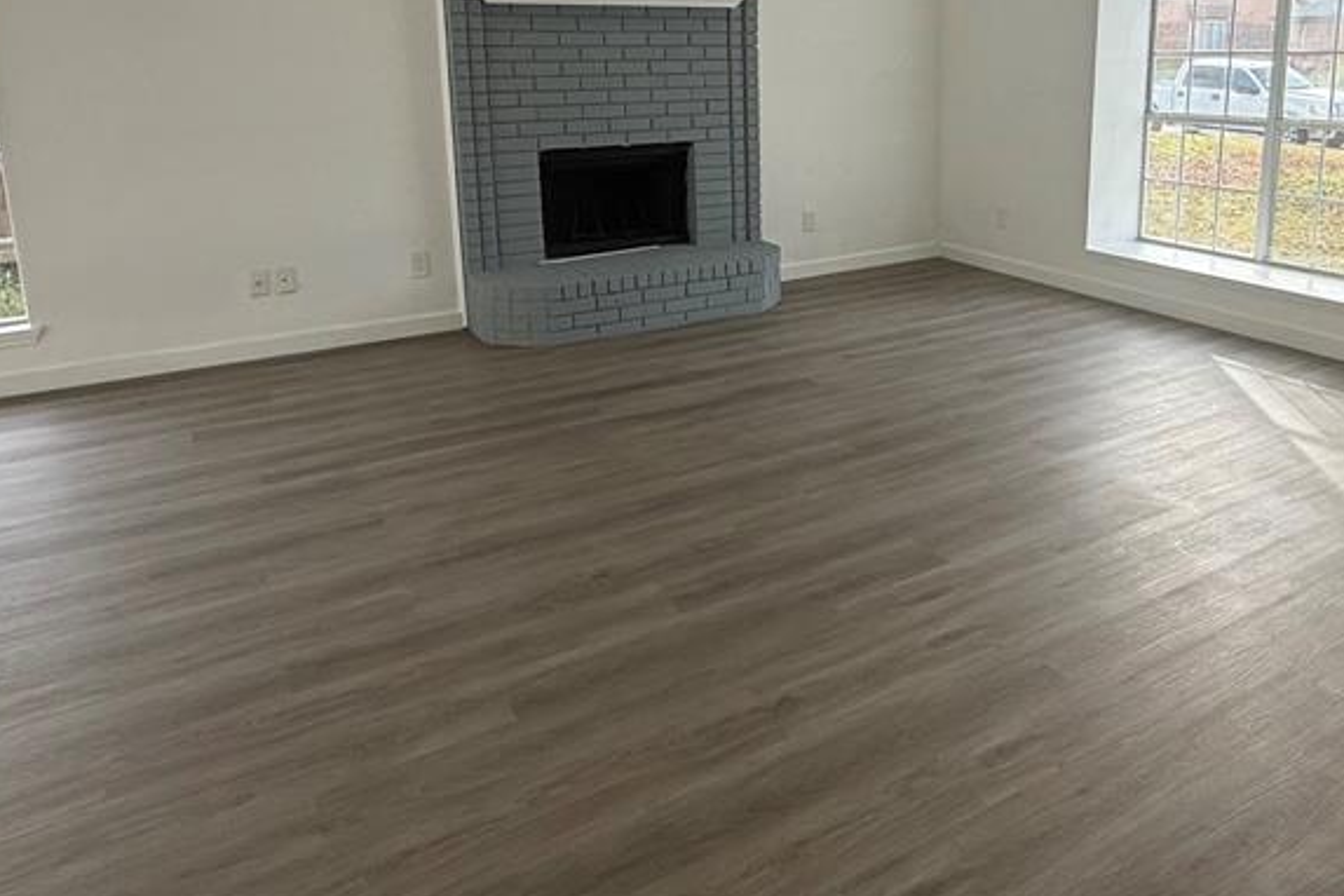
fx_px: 971
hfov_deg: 68.8
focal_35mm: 26
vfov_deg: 47.9
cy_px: 237
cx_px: 800
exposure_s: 1/167
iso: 64
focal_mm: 2.22
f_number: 2.2
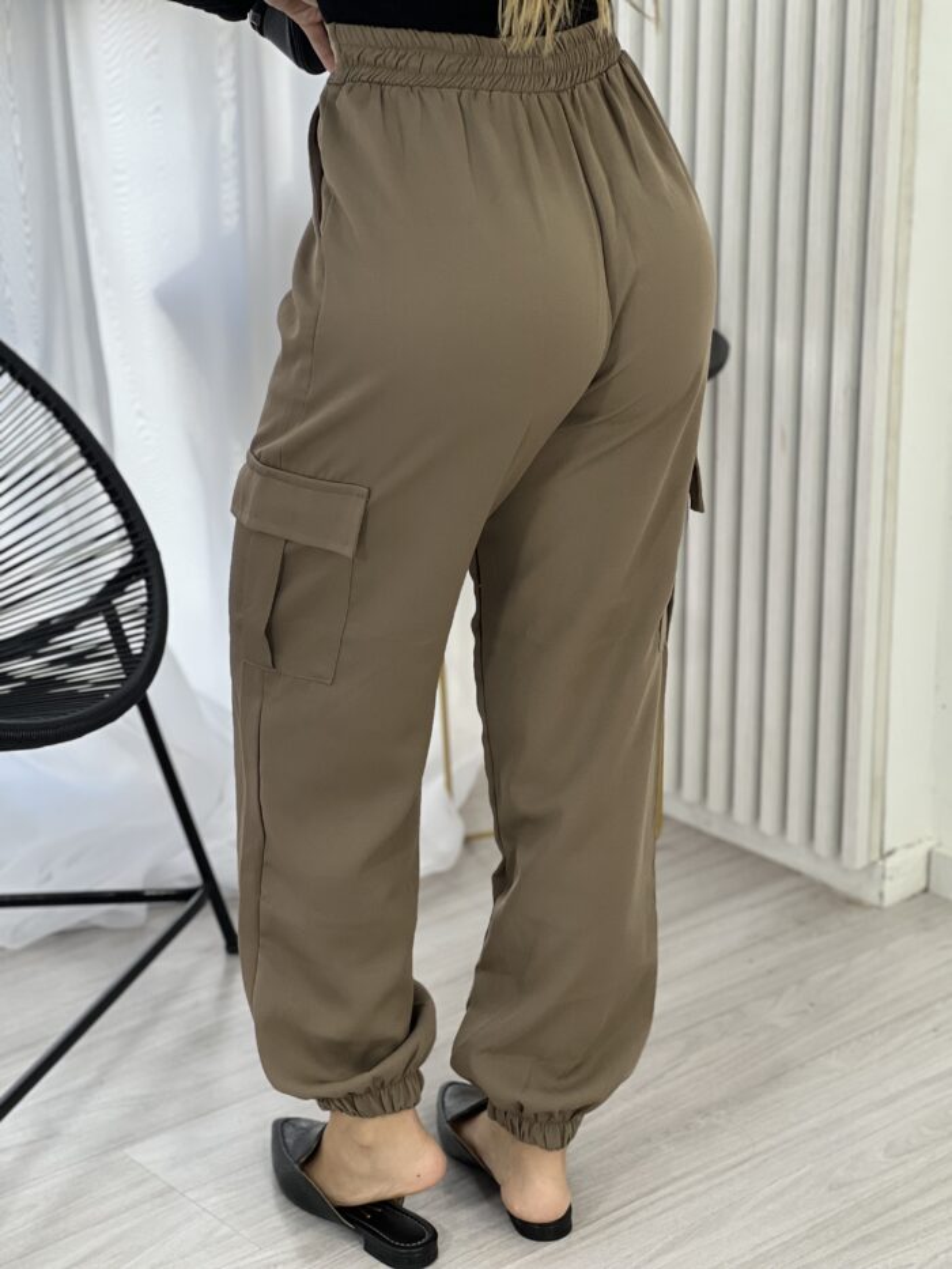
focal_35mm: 77
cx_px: 476
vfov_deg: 25.3
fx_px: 2823
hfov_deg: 19.1
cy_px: 634
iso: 100
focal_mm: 9
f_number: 2.8
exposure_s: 1/120
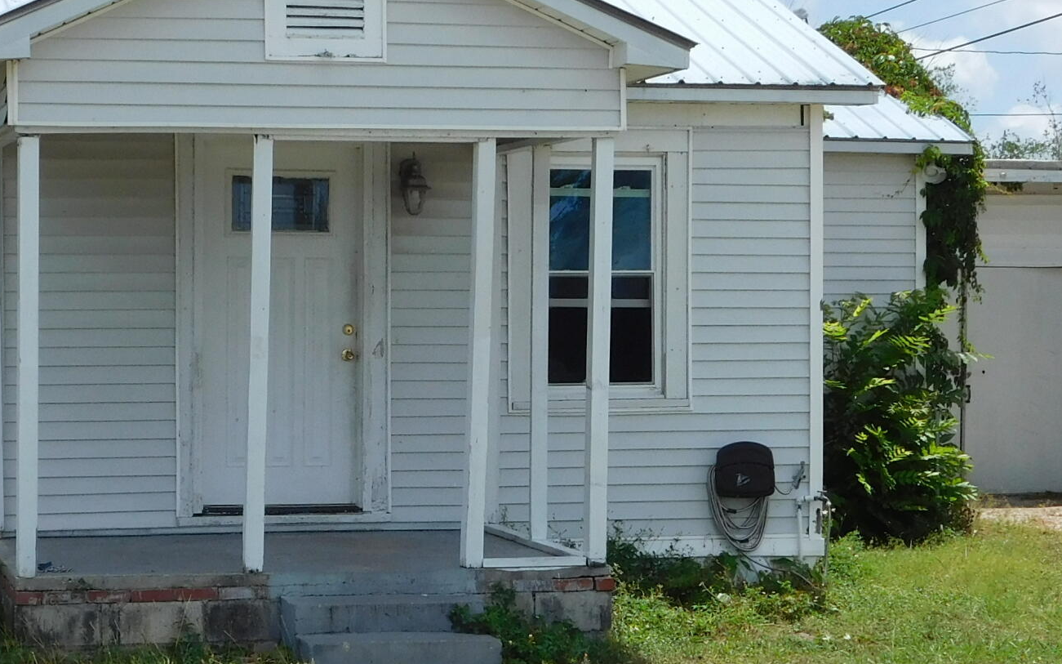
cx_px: 339
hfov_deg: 23.4
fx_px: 2547
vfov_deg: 14.8
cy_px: 401
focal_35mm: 88
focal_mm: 6.3
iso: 125
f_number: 7
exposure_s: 1/500
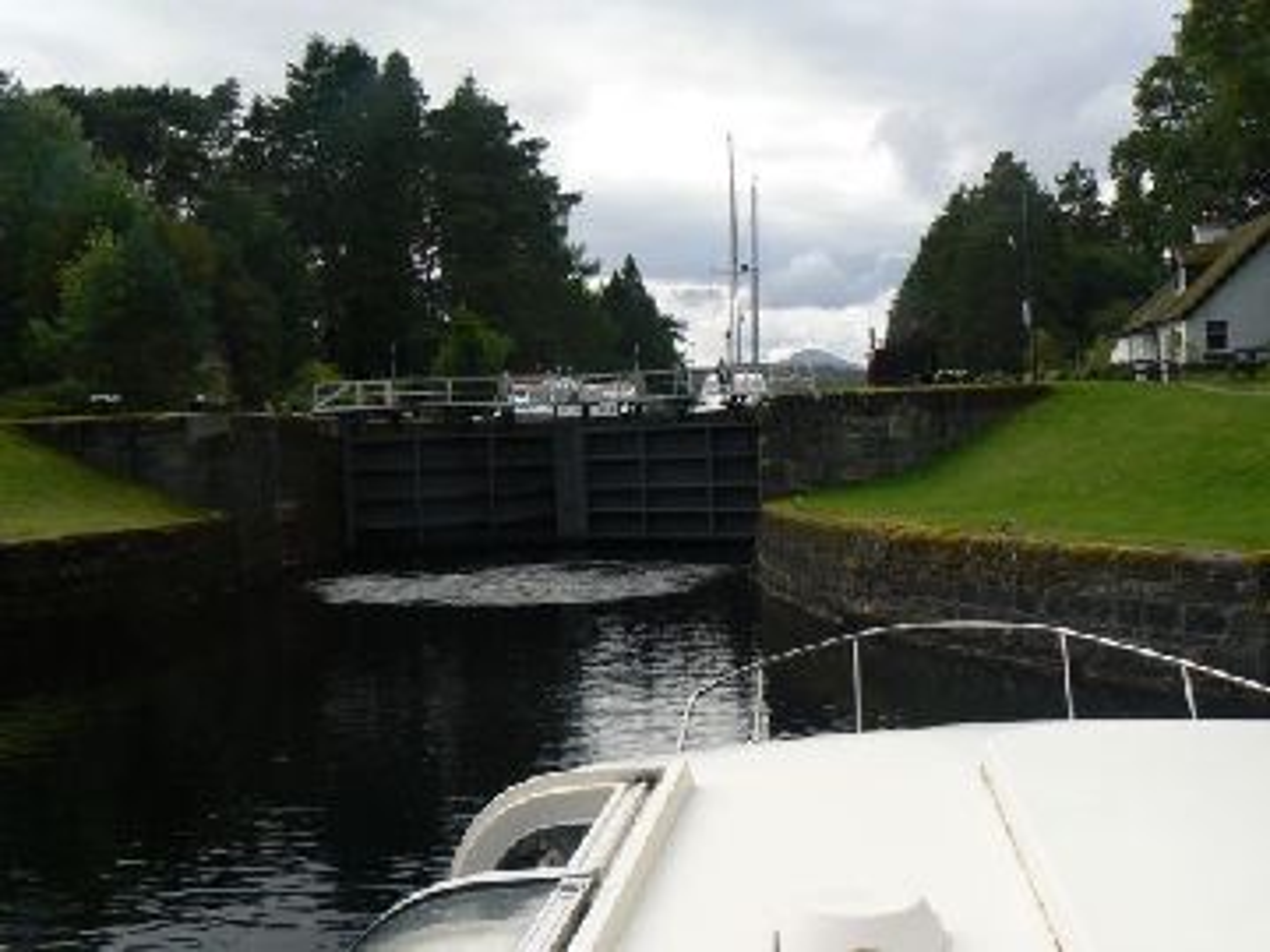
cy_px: 476
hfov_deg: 45.8
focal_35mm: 41
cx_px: 635
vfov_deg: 35.1
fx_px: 1504
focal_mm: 6.8
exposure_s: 1/500
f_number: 5.6
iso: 80
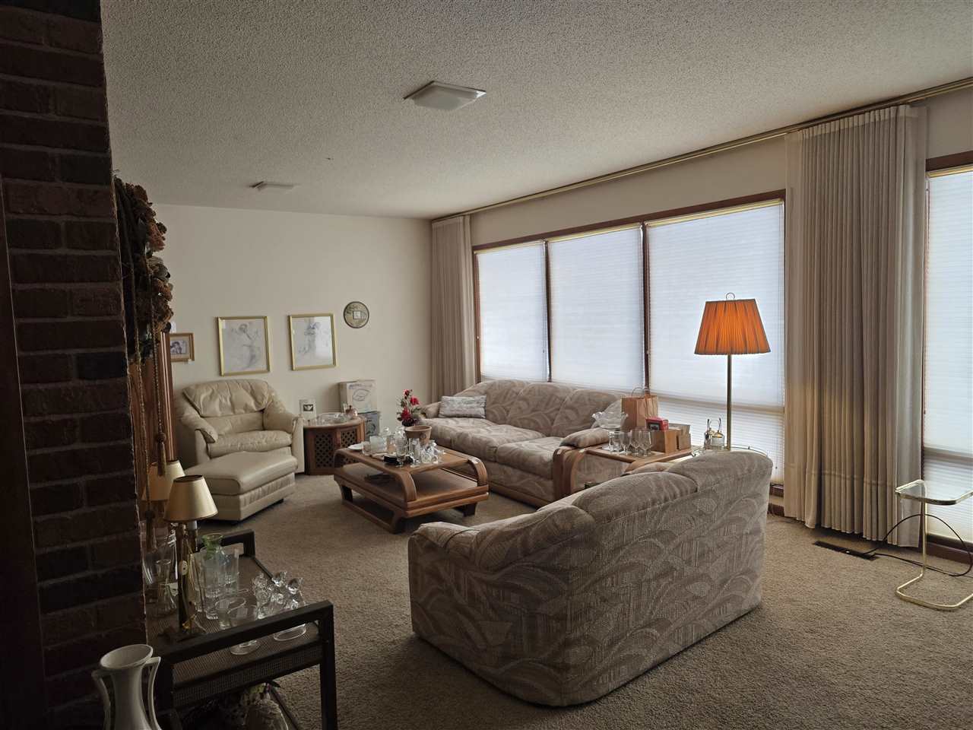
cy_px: 365
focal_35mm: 23
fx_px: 646
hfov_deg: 73.9
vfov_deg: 58.9
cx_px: 486
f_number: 1.7
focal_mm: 6.3
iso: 200
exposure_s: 1/180
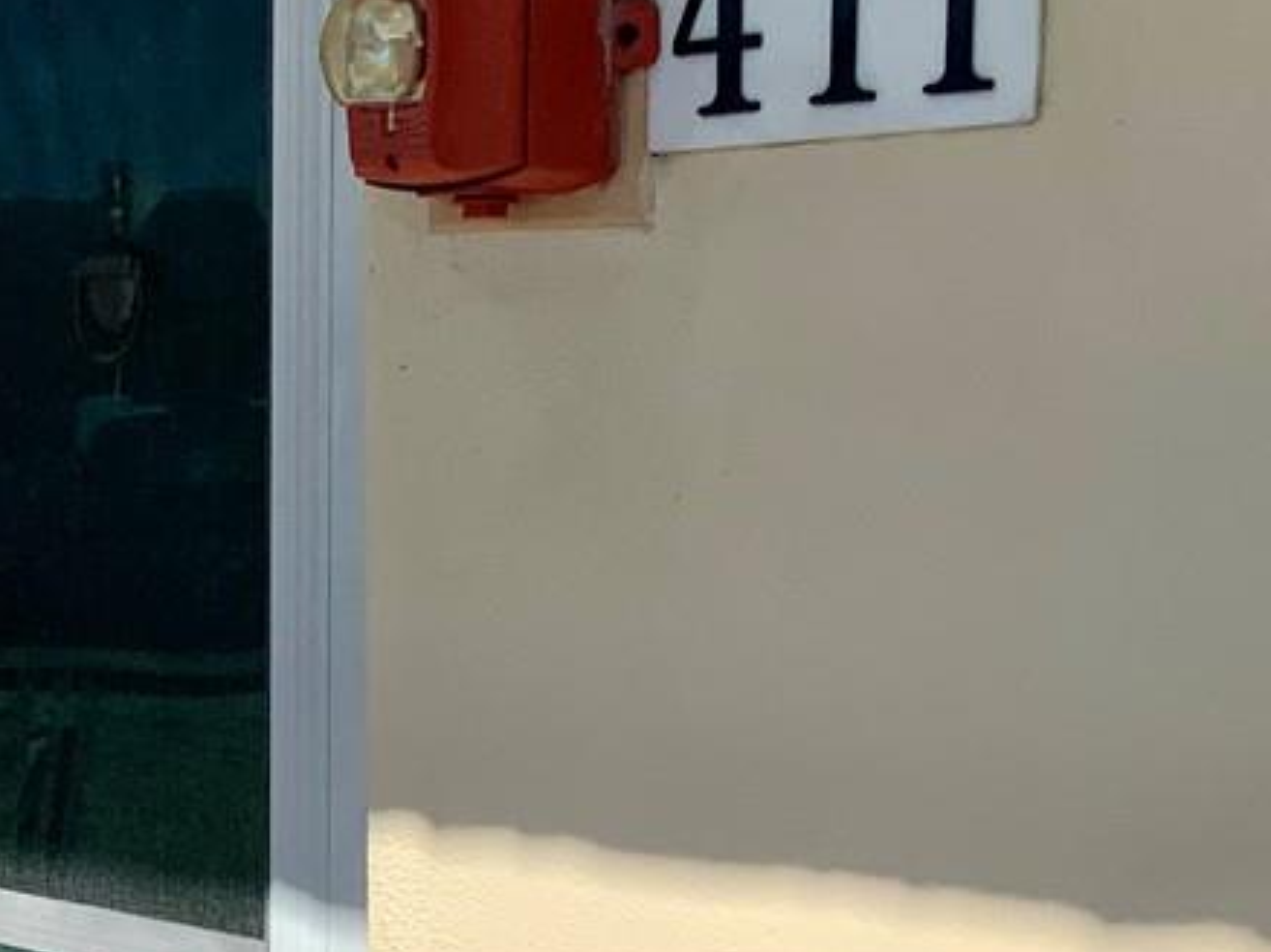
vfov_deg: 13.9
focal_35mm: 106
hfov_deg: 18.1
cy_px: 784
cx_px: 17
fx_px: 3890
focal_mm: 3
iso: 20
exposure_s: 1/5263
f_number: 1.8
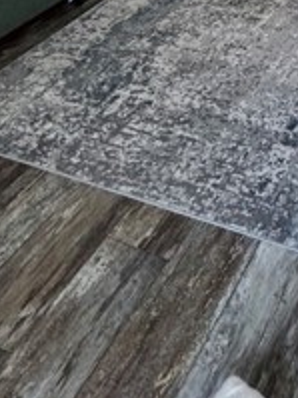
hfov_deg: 26.6
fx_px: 517
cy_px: -182
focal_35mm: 45
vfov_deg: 28.9
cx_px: 400
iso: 320
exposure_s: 1/120
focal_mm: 2.22
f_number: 2.2
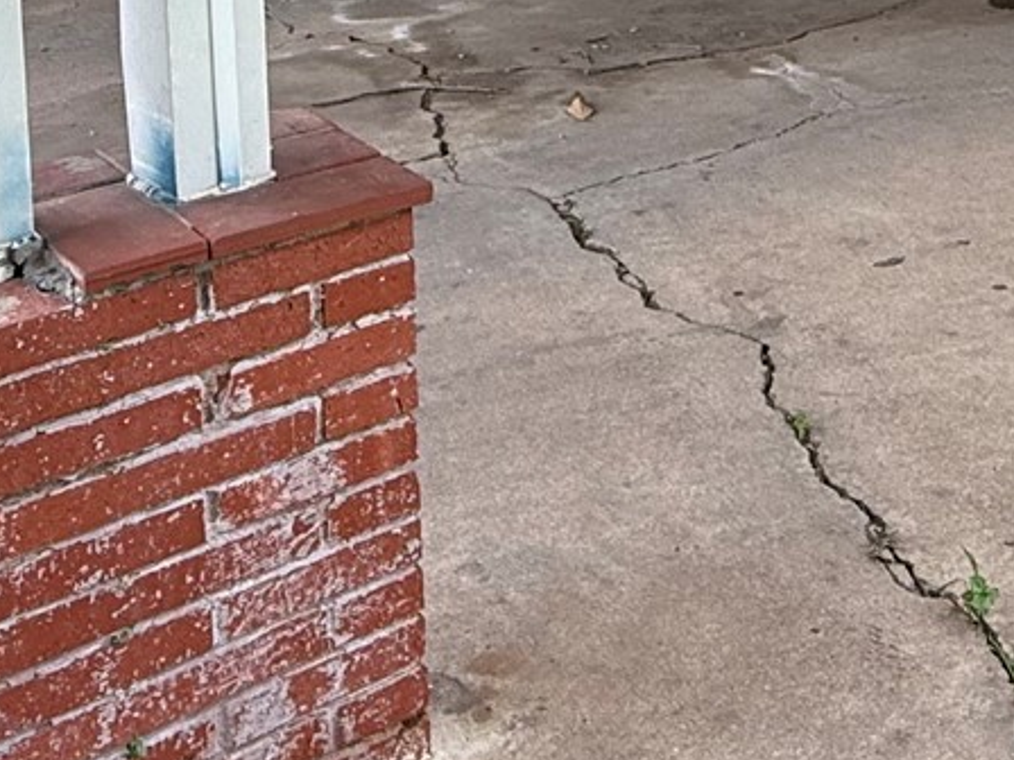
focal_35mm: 60
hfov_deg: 30.4
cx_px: 964
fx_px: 1758
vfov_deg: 21.6
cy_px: -278
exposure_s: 1/148
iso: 50
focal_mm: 2.22
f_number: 2.2
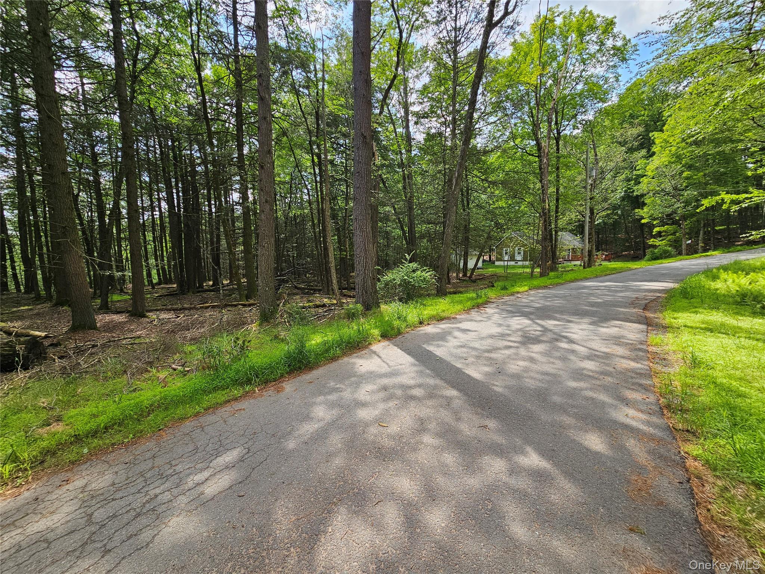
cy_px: 287
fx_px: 287
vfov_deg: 89.9
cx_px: 382
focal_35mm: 13
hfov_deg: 106.2
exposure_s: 1/409
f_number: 2.2
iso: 50
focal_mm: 2.2
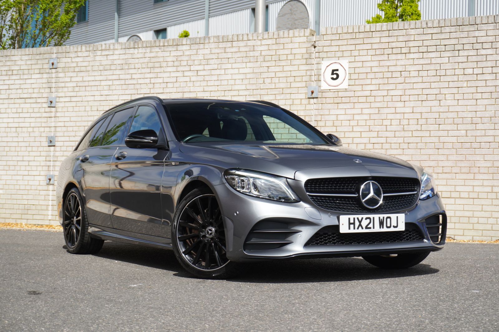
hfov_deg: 31.9
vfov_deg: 21.5
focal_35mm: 63
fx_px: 873
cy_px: 166
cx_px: 250
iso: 100
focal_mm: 42
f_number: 6.3
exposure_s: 1/200
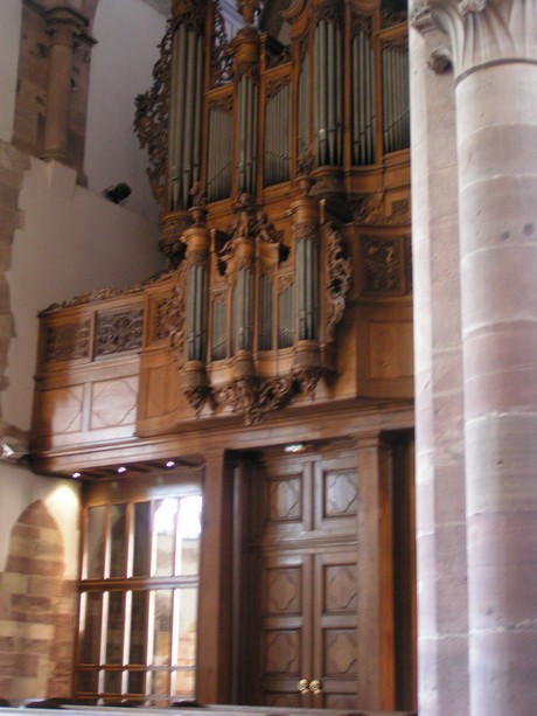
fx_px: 1117
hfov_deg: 27.0
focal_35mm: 54
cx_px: 268
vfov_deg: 35.5
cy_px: 358
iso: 200
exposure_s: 1/4
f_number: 3.2
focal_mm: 8.3
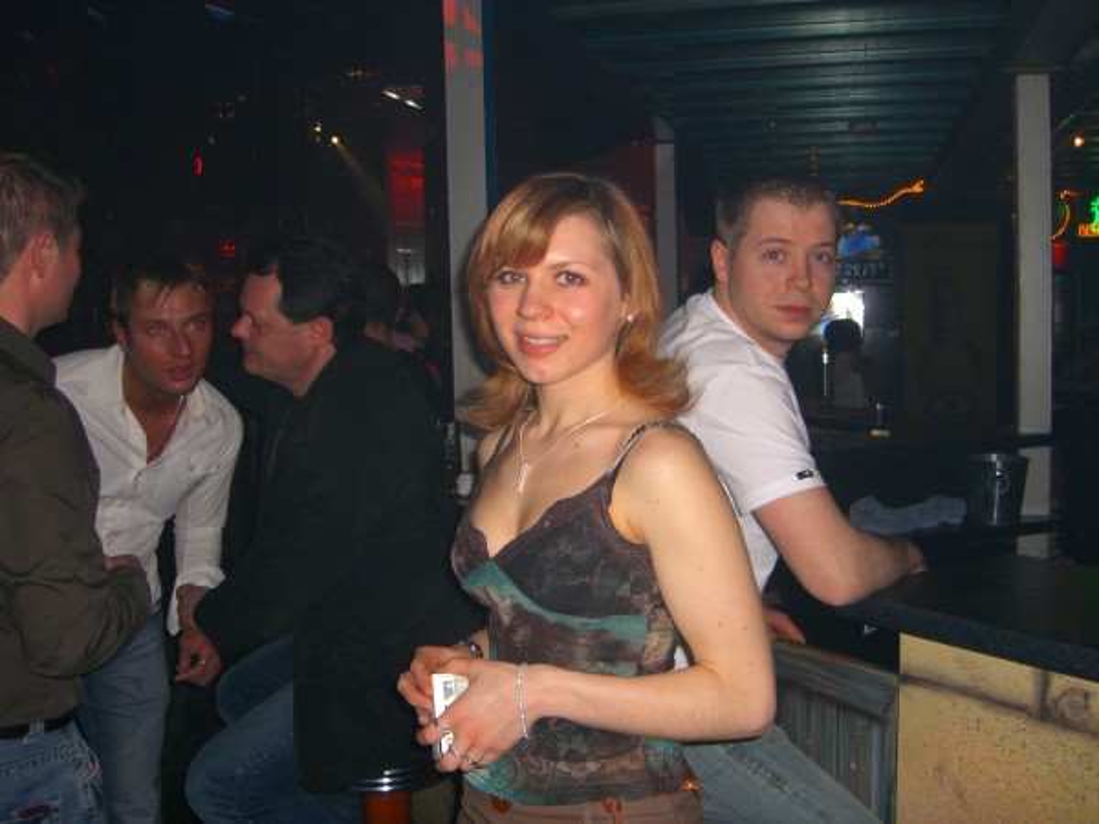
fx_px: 1206
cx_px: 550
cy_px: 412
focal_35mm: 38
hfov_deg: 49.0
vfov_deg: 37.7
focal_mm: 7.9
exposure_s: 1/60
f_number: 2.8
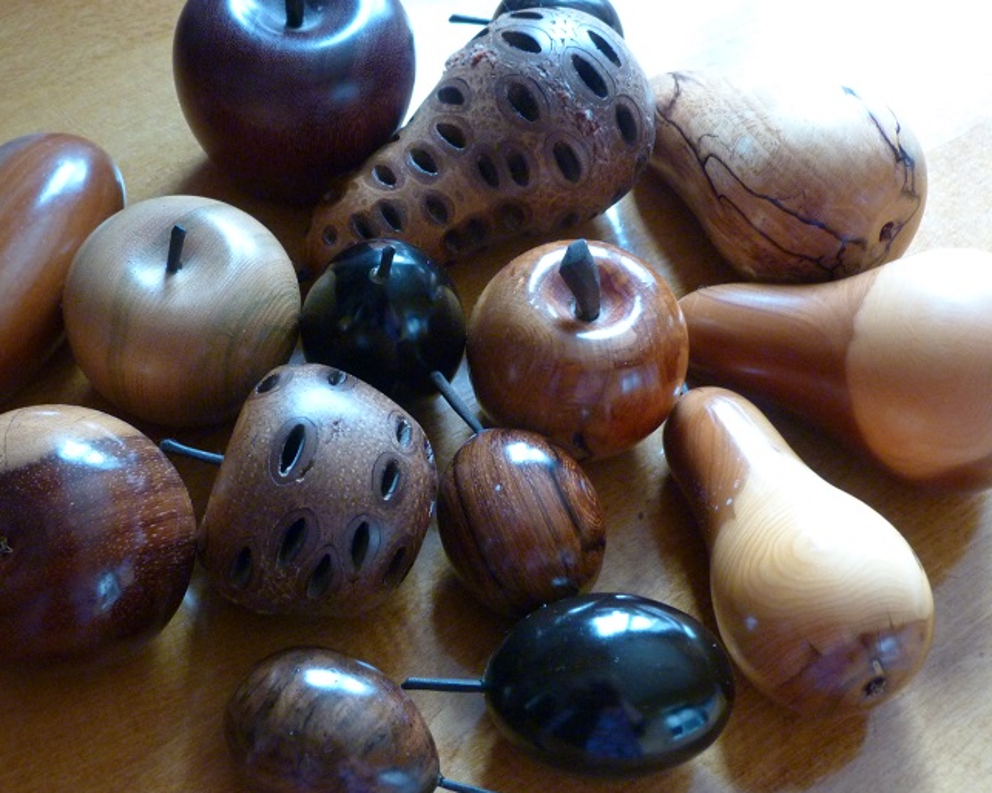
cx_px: 437
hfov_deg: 36.6
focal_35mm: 51
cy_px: 373
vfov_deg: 29.7
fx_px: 1497
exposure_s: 1/20
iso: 400
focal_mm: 7.6
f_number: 3.2
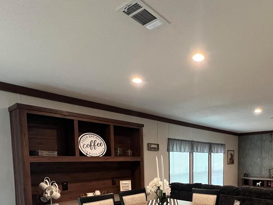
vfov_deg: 50.1
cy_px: 176
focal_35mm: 25
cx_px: 195
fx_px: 197
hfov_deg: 66.3
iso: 640
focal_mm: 1.57
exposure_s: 1/60
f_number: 1.8
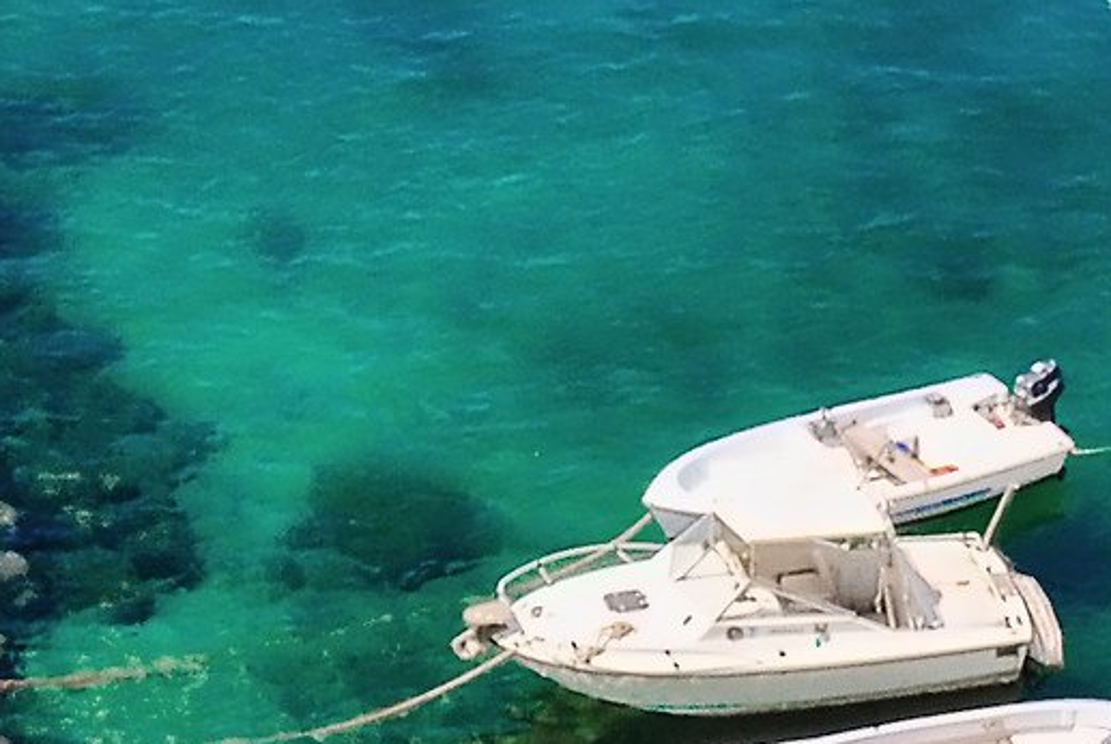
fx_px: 11843
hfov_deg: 5.4
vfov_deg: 3.6
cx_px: 771
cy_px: 690
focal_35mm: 383
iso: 200
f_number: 22
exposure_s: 1/60
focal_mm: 55
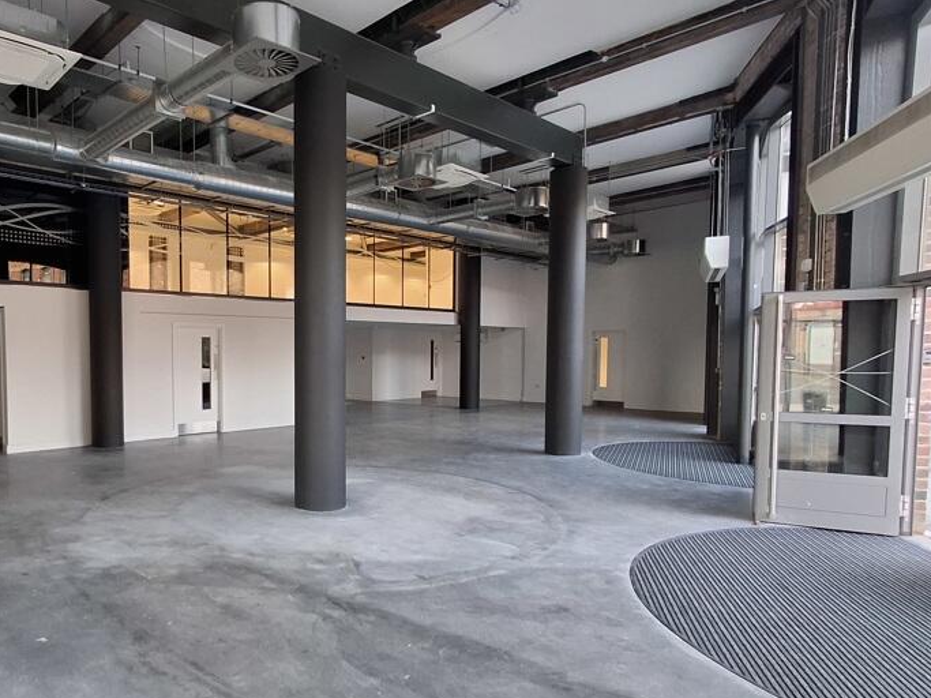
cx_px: 301
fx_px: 645
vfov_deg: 56.7
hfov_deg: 69.3
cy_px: 390
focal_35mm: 24
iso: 100
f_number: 2.2
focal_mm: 1.64
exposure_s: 1/50
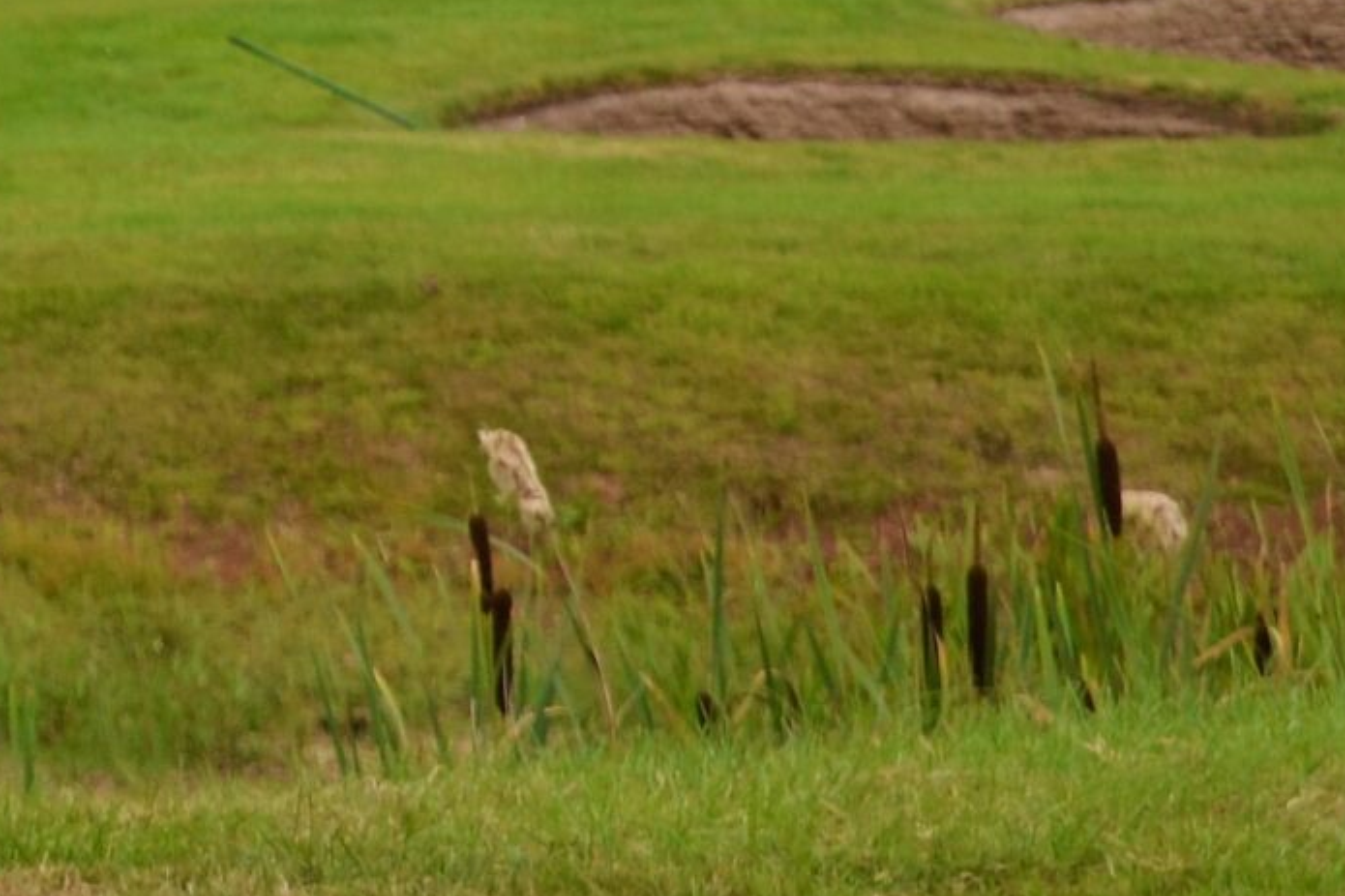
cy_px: -602
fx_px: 8665
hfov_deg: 8.6
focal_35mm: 232
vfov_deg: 5.8
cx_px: -1018
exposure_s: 1/1250
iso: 400
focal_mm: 42
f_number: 5
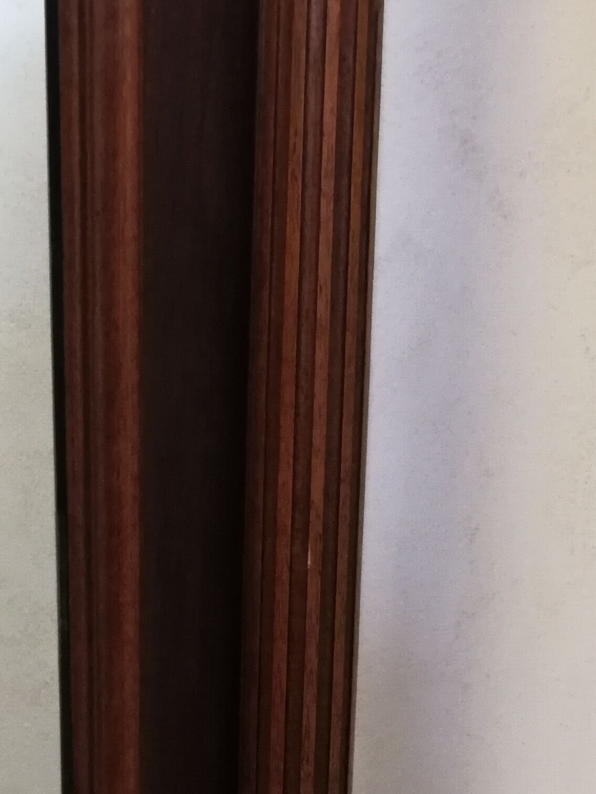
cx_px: 286
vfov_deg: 28.5
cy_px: 684
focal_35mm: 66
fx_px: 1515
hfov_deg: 22.3
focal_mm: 2.38
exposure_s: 1/33.3
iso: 125
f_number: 2.2
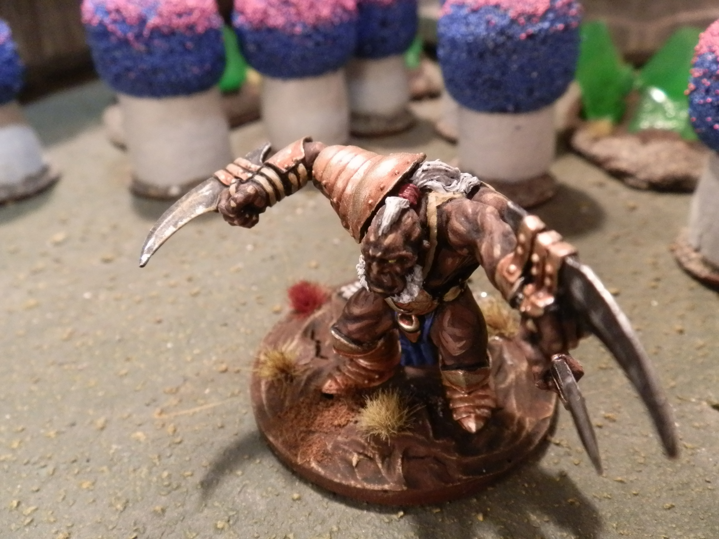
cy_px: 270
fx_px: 582
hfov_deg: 63.4
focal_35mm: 28
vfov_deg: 49.7
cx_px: 360
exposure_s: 1/60
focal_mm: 5
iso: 400
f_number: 3.1
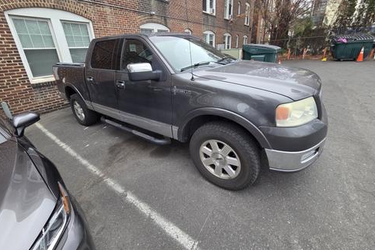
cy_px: 108
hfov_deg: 104.3
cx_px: 185
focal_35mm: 14
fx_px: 146
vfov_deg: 80.7
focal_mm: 2.2
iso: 50
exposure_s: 1/242
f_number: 2.2
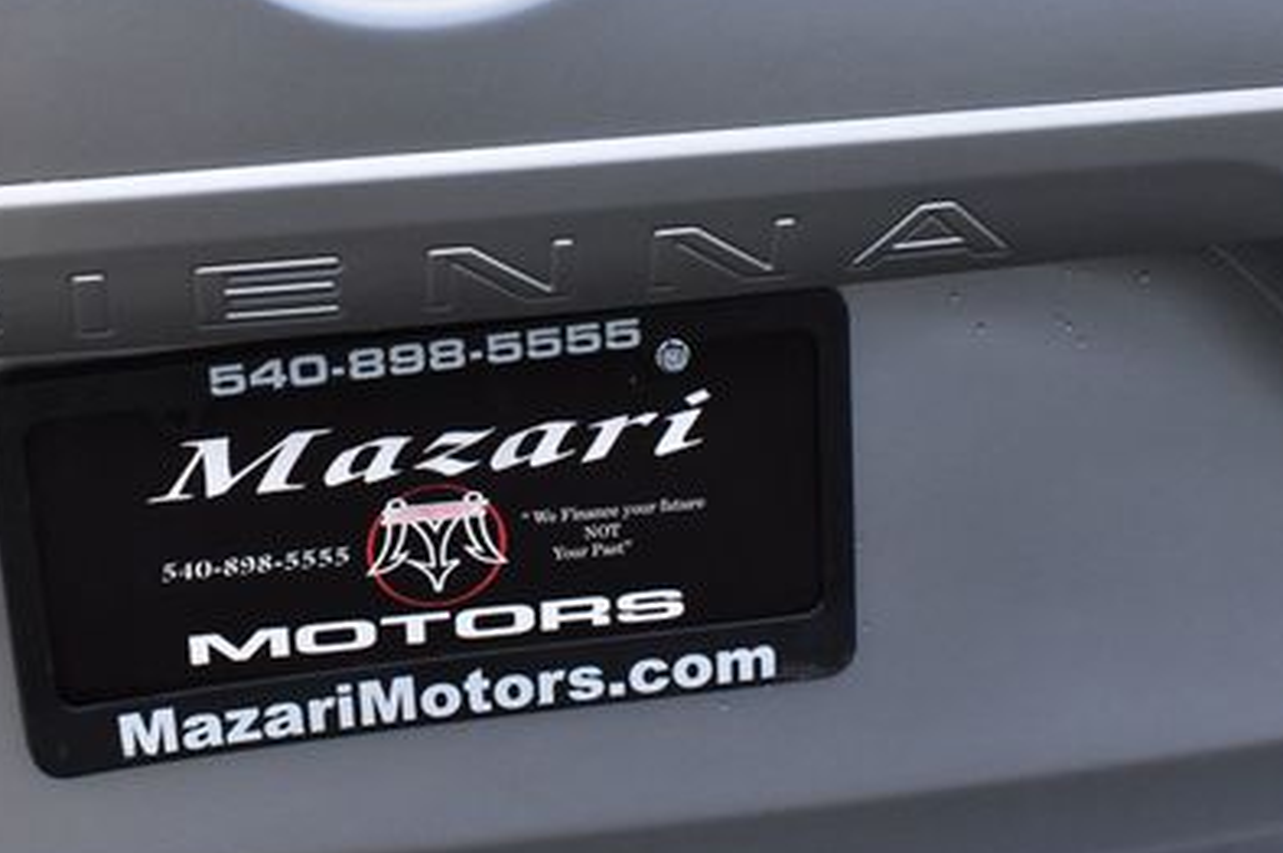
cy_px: 234
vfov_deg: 20.5
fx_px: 2343
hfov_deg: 30.4
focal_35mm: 66
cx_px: 446
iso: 2500
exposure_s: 1/1000
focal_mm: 27
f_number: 13
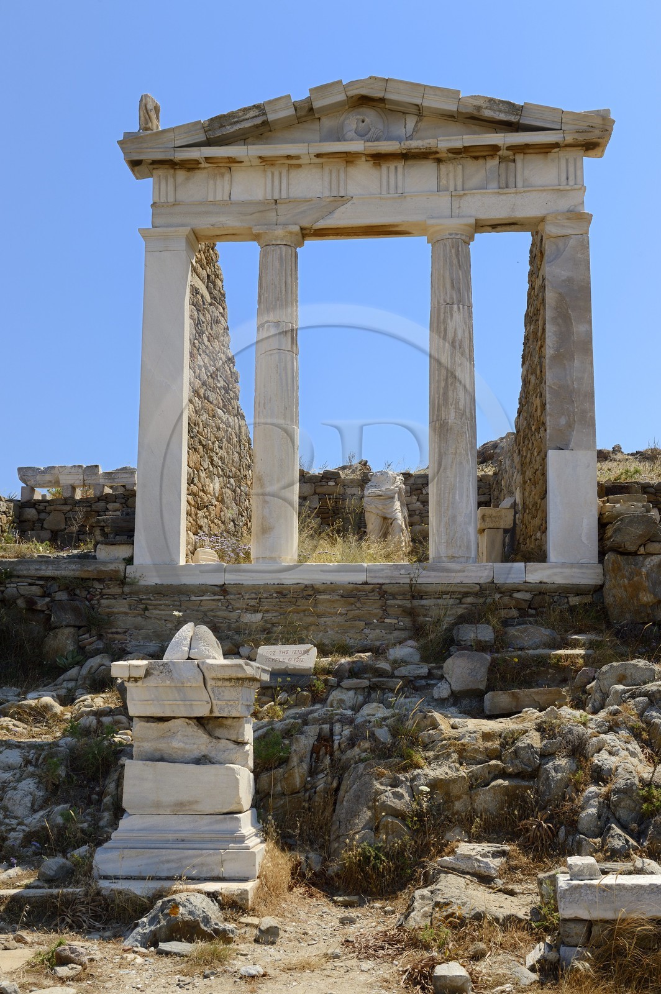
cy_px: 497
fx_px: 1214
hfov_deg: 30.5
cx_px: 330
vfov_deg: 44.5
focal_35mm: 44
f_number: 11
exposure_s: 1/320
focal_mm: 44
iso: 200
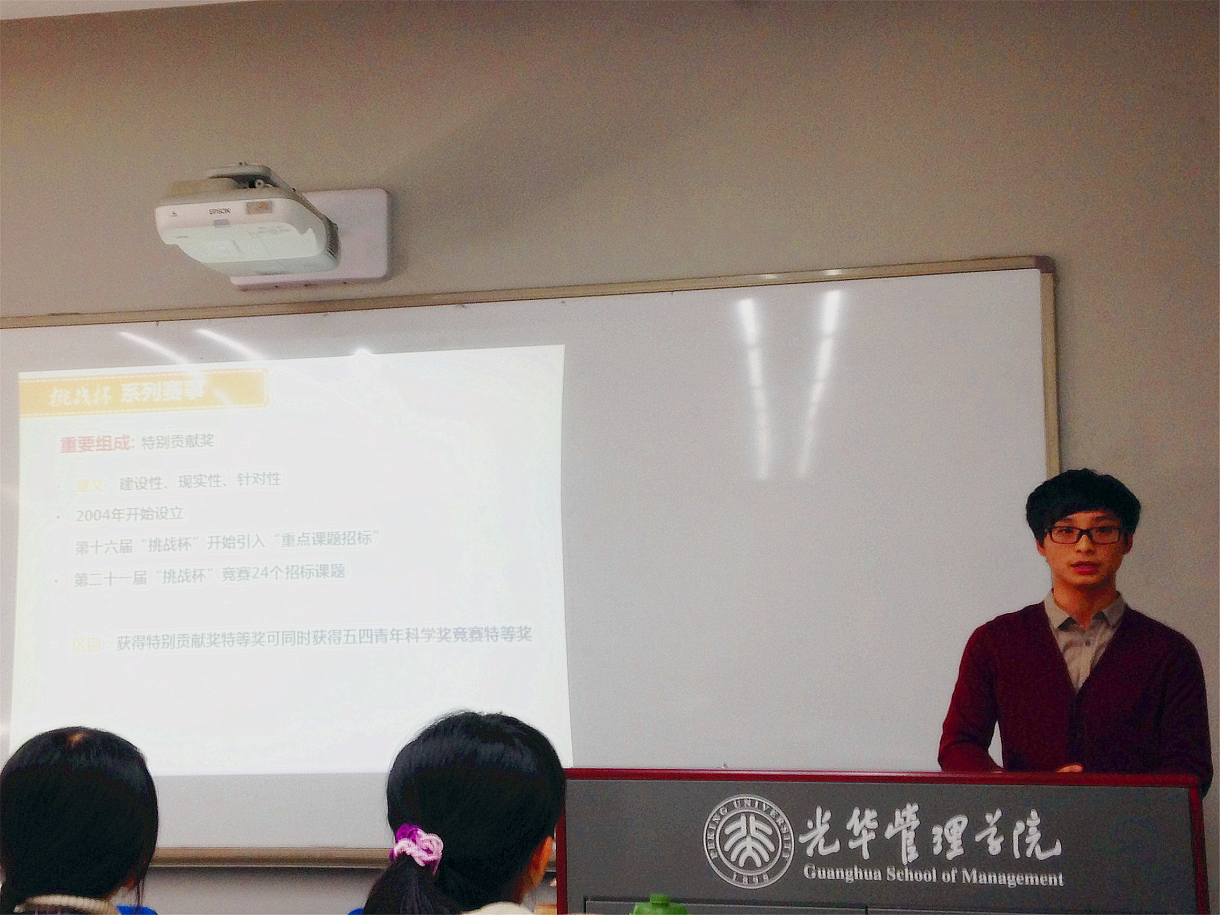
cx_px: 610
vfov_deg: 42.9
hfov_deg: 55.4
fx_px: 1163
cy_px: 458
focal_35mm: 33
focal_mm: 4.12
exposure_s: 1/20
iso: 64
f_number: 2.4
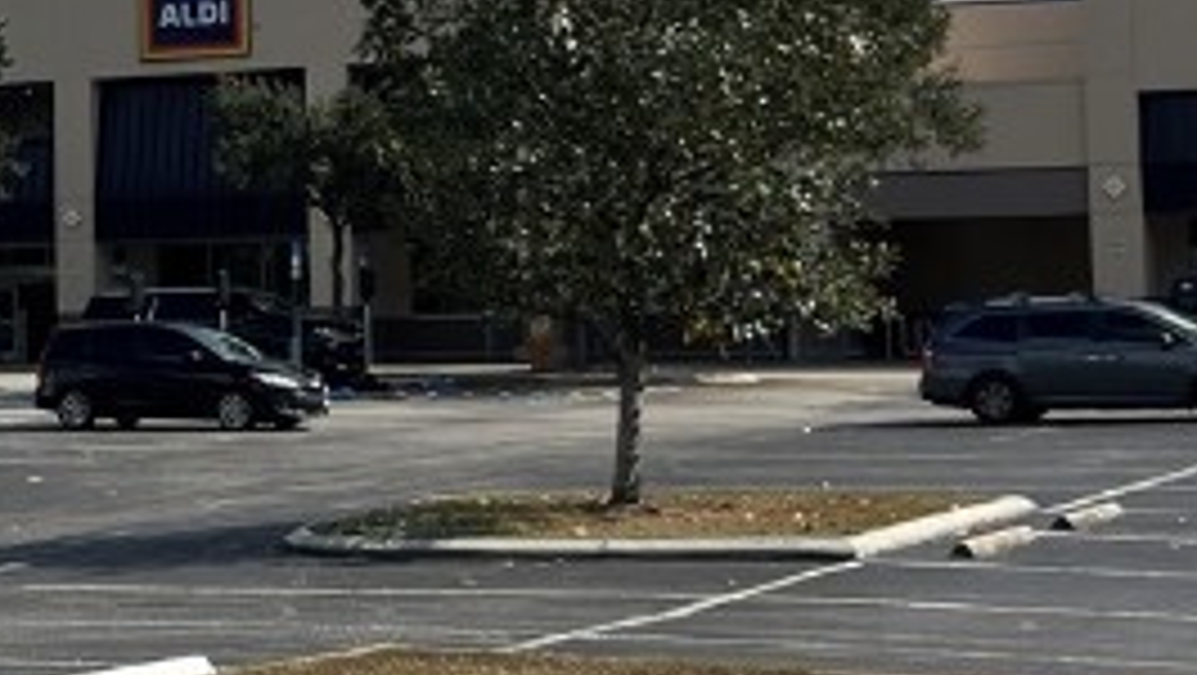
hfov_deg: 19.0
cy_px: -27
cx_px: -27
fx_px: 3462
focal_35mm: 109
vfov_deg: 11.0
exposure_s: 1/8696
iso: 50
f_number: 1.5
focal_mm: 5.7
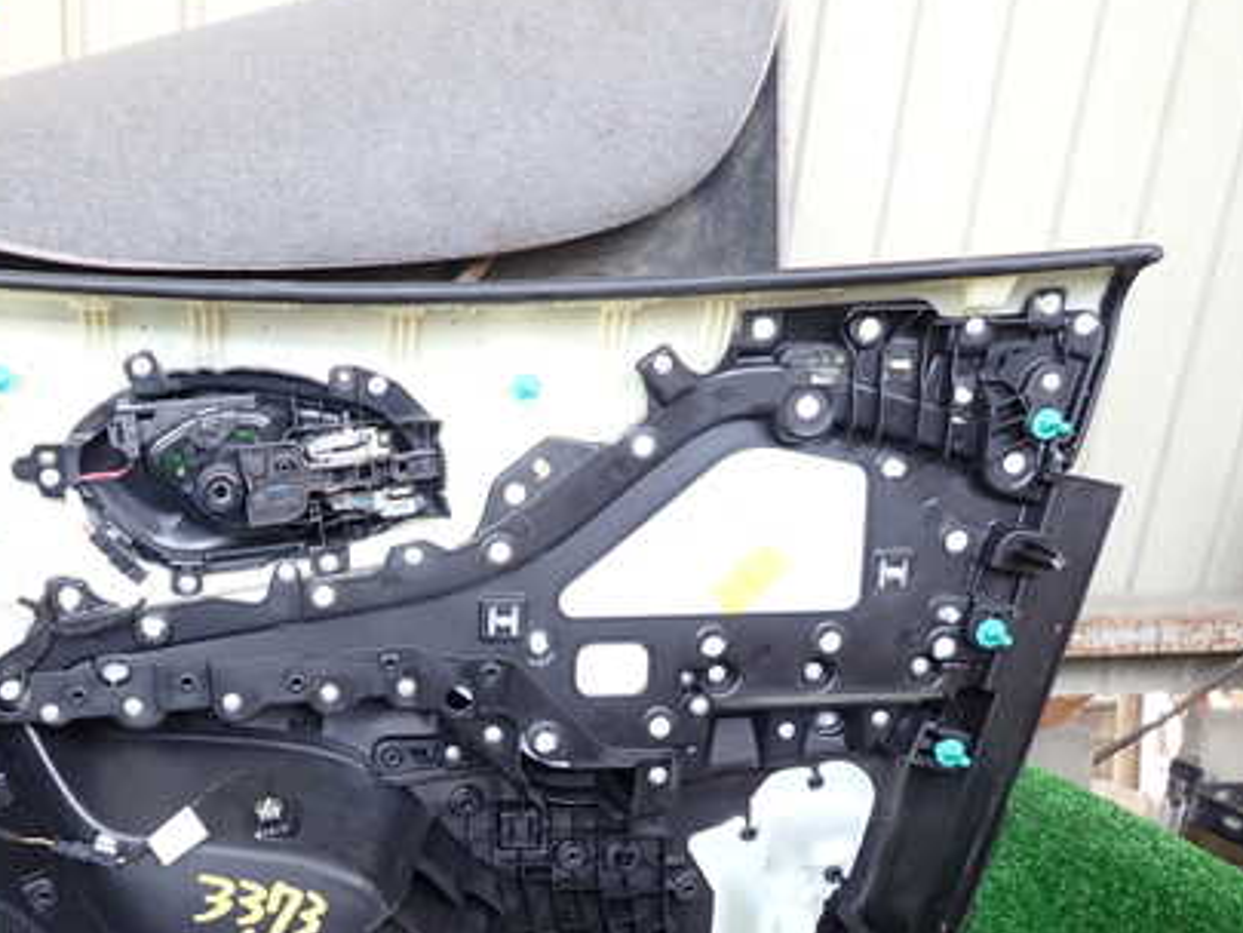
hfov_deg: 48.6
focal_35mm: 37
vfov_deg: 38.1
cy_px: 648
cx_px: 341
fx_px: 1329
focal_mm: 4.5
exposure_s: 1/80
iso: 100
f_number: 2
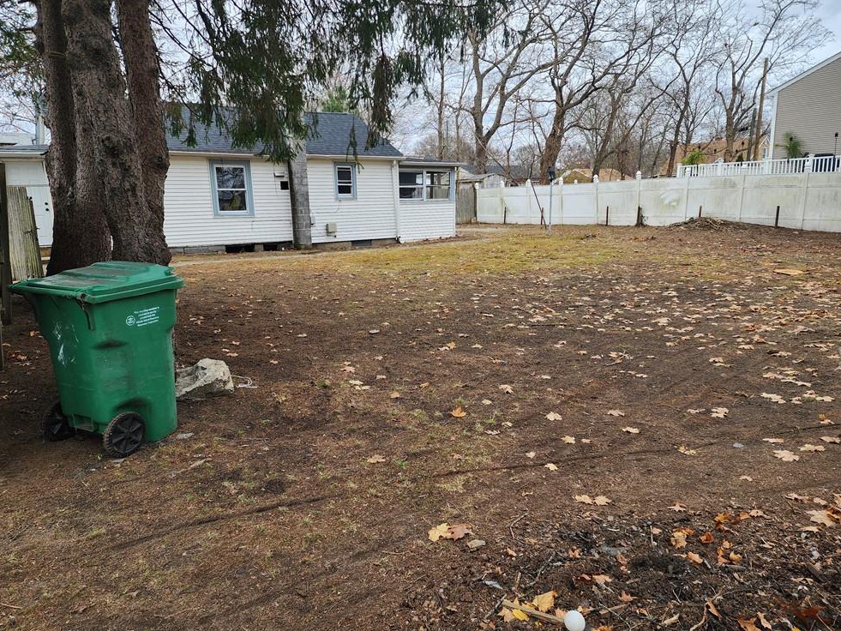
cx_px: 413
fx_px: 583
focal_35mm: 24
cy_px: 304
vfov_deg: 56.8
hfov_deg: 71.6
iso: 64
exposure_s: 1/180
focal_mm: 6.4
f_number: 1.8
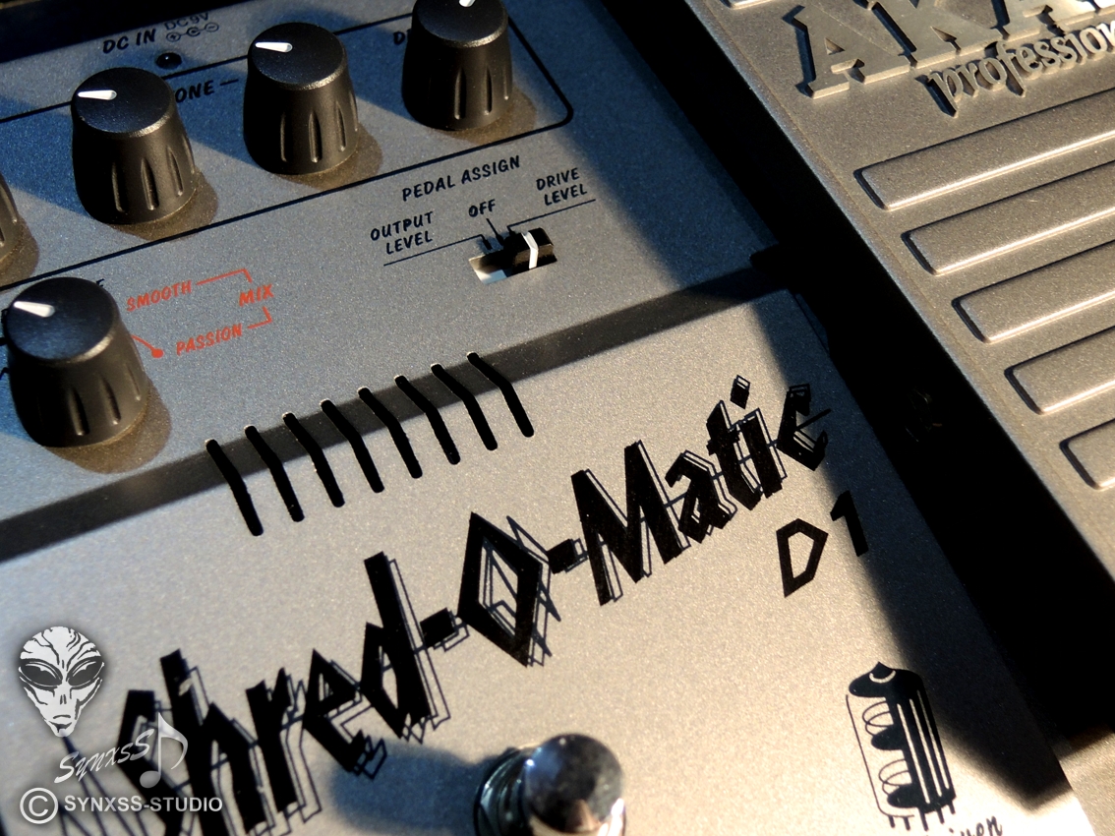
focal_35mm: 28
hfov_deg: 63.5
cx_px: 558
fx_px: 902
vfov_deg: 49.7
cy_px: 418
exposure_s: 1/30
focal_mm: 6
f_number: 2
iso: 80
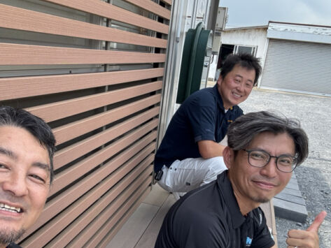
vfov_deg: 40.4
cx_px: 146
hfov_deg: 52.5
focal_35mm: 35
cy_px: 155
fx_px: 335
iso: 25
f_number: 1.9
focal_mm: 2.69
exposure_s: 1/334
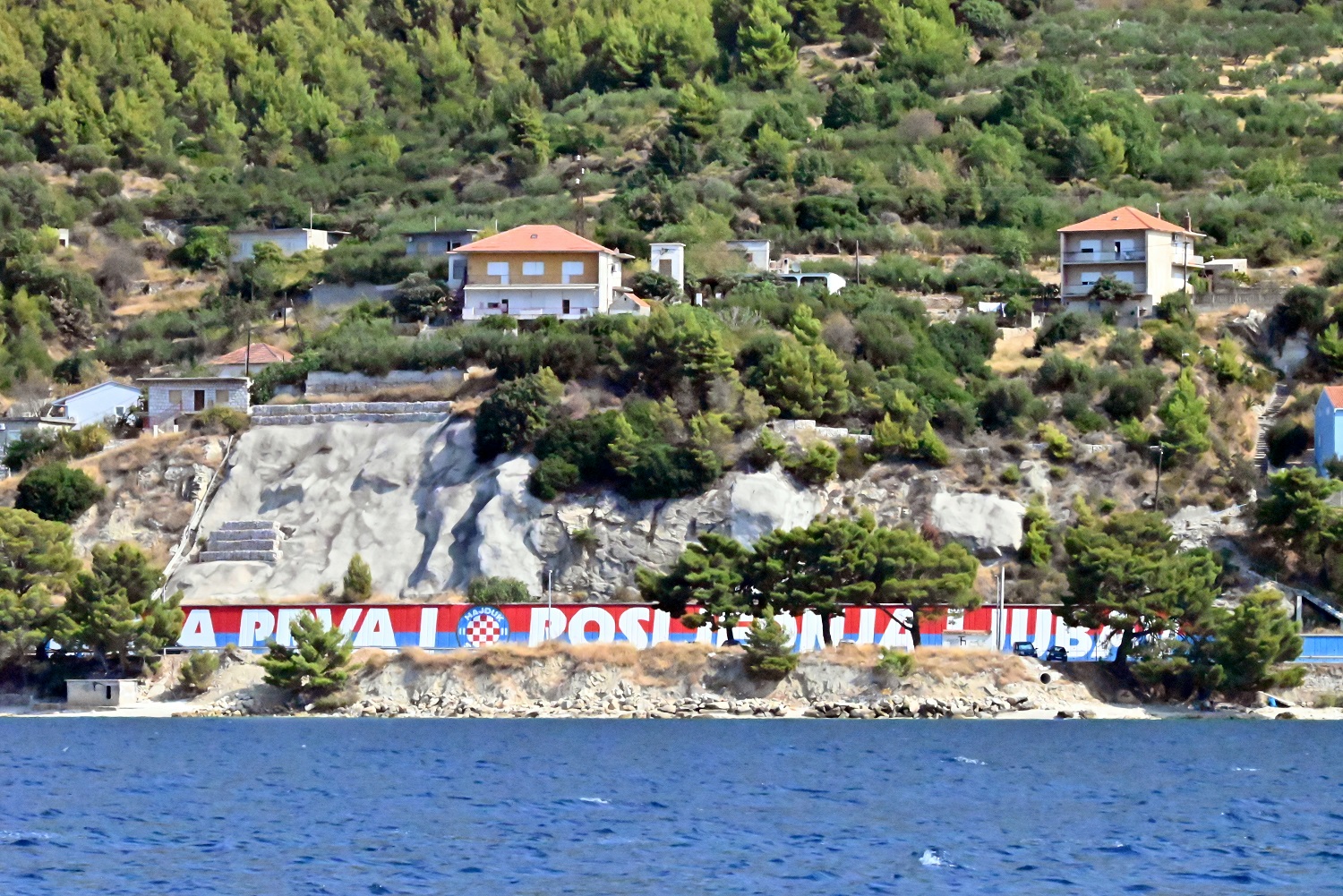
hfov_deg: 10.5
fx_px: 7276
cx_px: 672
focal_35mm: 195
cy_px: 448
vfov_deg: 7.0
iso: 40000
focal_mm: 195
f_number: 29
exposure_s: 1/8000
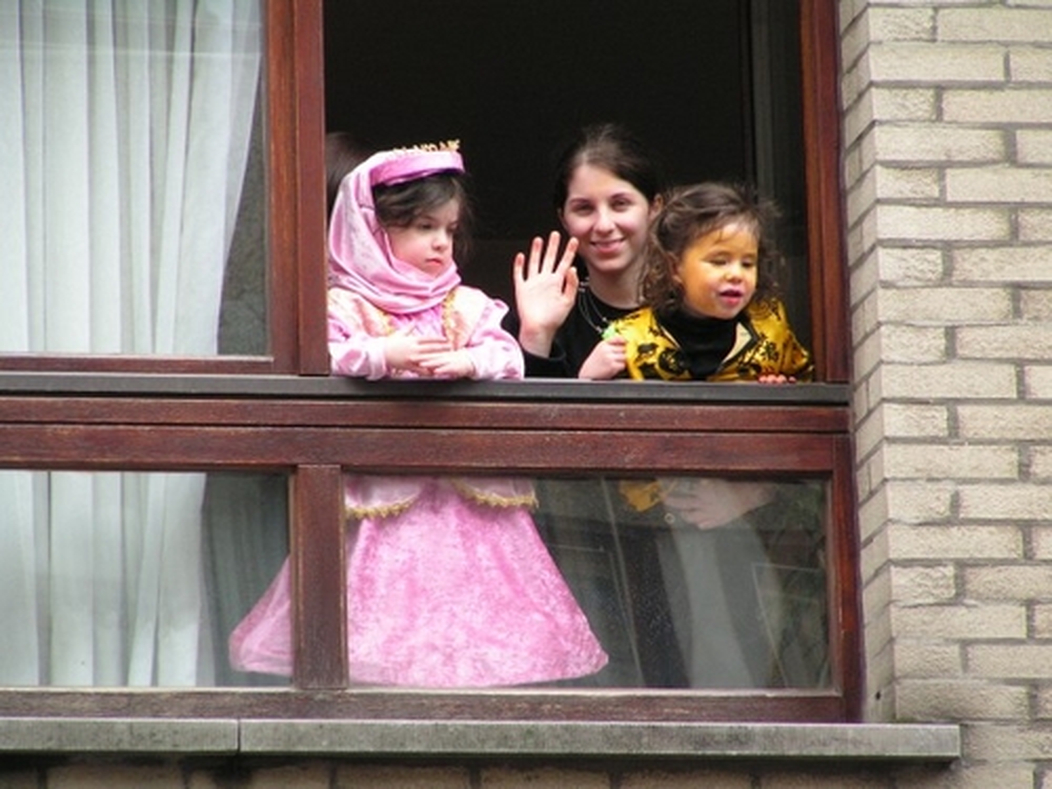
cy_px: 394
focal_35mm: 380
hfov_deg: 5.2
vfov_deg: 3.9
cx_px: 526
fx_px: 11548
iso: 125
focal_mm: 63
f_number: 3.7
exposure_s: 1/320
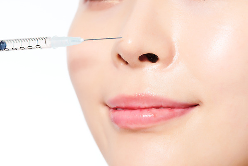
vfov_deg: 13.1
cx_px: 124
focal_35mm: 105
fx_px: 724
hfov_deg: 19.4
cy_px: 83
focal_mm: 105
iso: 64
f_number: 16
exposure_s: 1/125
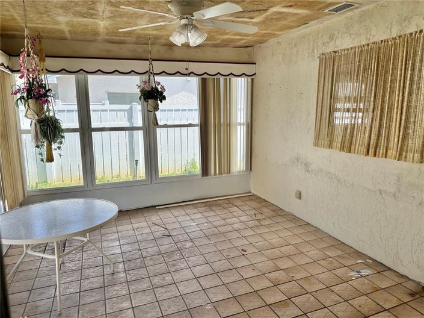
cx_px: 212
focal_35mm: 24
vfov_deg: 56.8
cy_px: 159
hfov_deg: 71.6
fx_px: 294
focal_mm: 6.86
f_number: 1.78
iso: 80
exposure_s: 1/421
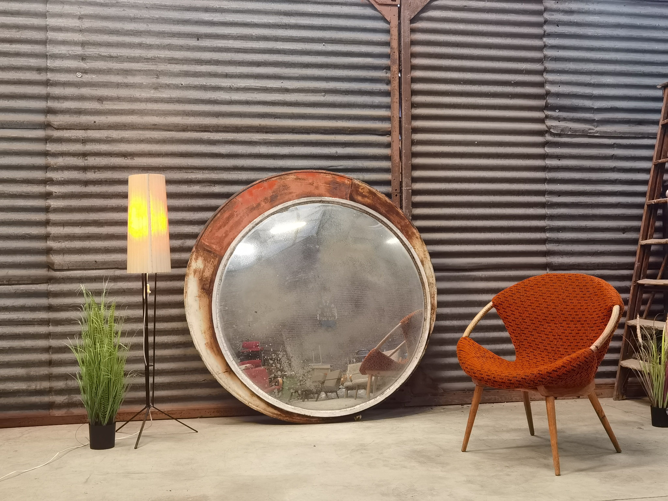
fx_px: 772
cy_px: 250
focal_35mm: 40
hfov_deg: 46.8
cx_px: 334
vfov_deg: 36.0
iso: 640
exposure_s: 1/33.3
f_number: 1.9
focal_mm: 6.71
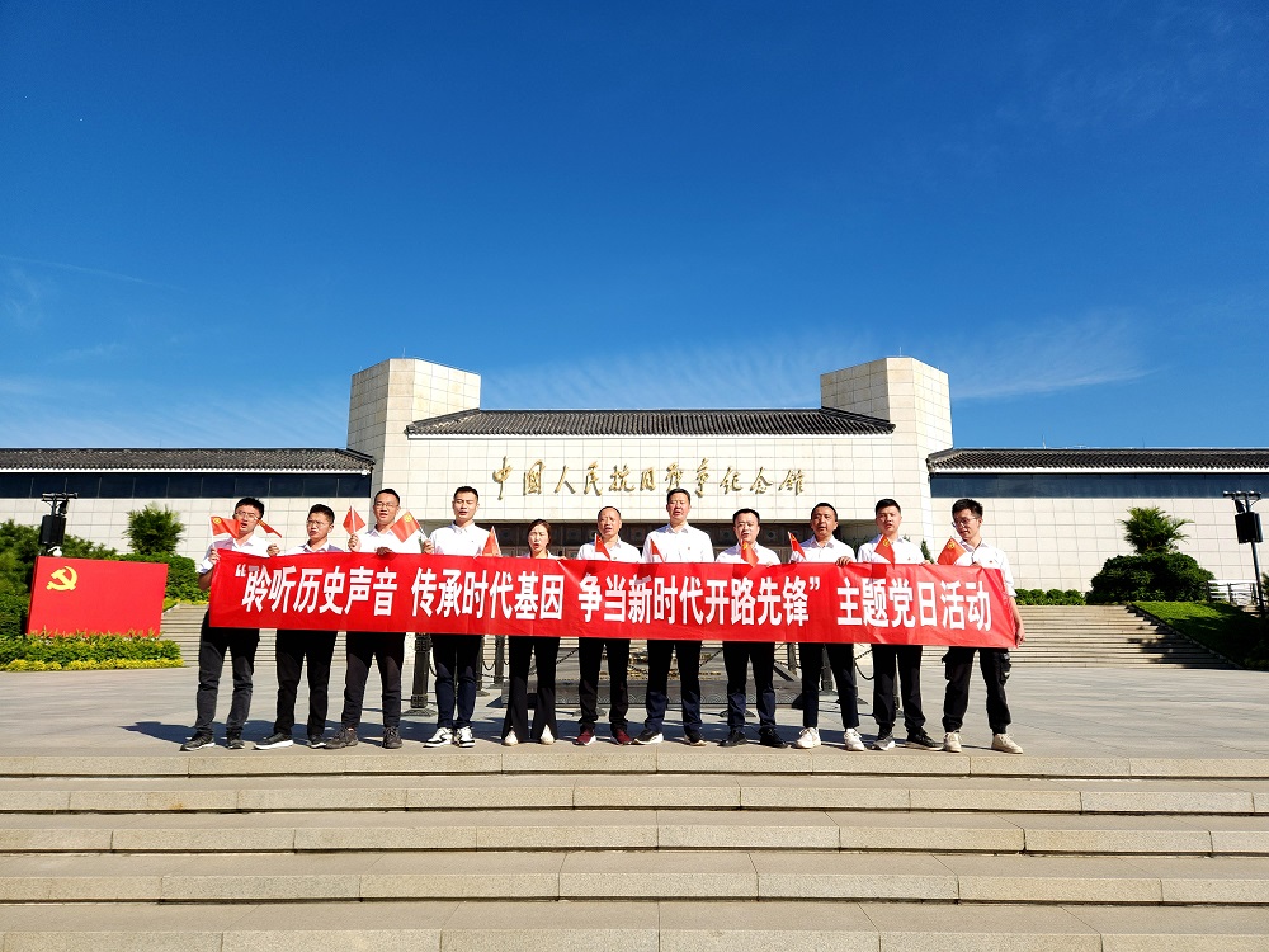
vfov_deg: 58.9
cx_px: 634
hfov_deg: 73.9
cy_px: 476
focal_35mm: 23
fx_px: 843
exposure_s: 1/3000
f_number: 1.8
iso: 50
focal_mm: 5.4
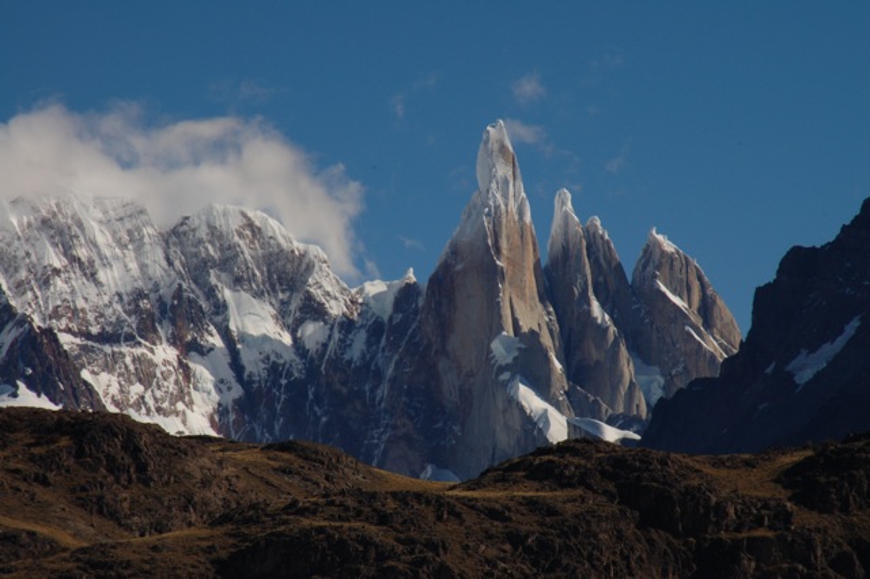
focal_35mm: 300
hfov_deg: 6.9
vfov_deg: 4.6
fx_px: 7246
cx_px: 435
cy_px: 290
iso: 200
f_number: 16
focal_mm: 200
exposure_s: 1/80
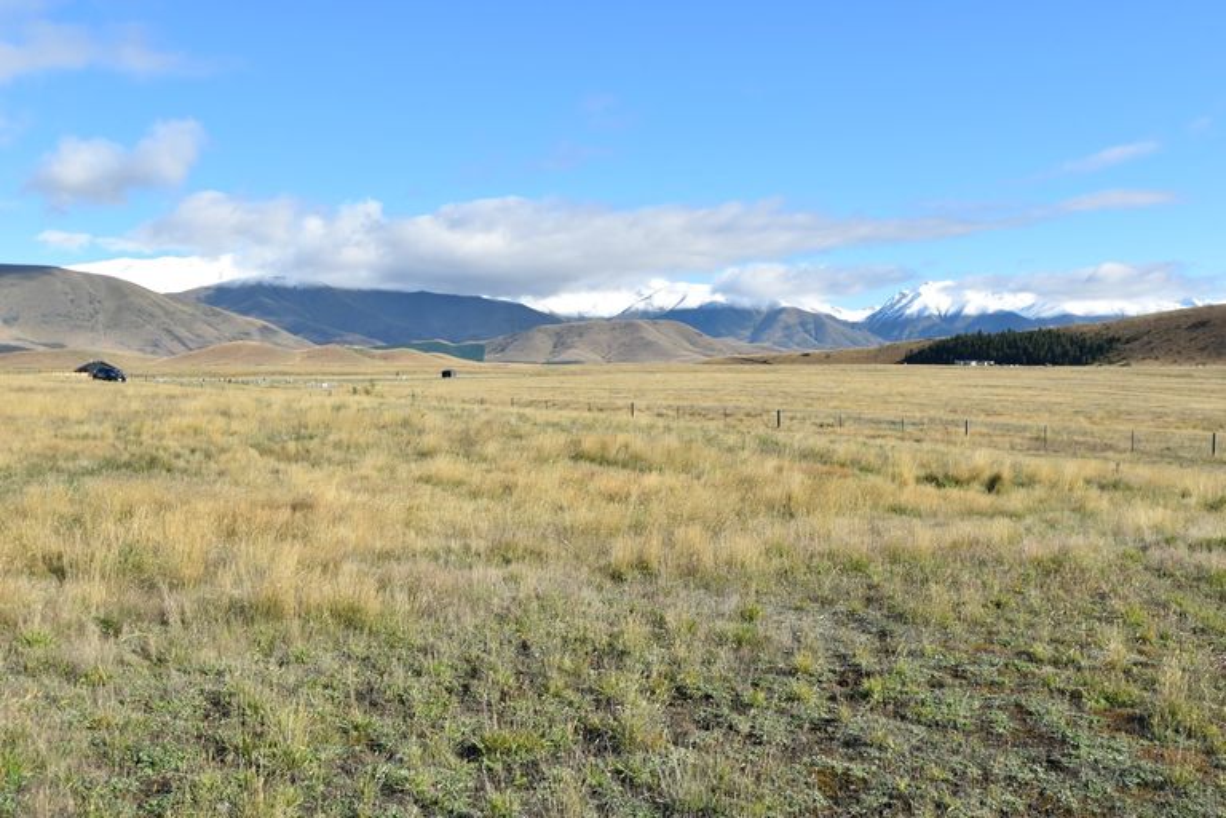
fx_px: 1124
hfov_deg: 57.2
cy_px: 409
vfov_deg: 40.0
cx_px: 613
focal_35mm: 33
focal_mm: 22
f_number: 10
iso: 200
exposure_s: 1/400
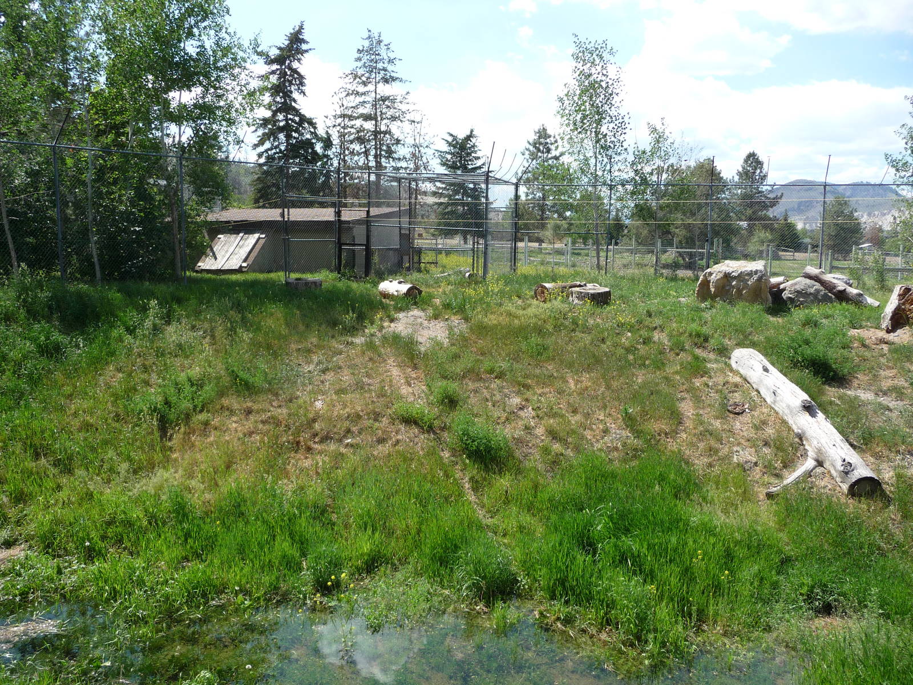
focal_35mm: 28
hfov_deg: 63.4
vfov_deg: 49.7
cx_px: 456
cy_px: 342
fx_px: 739
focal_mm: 4.7
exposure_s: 1/640
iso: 100
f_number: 3.3
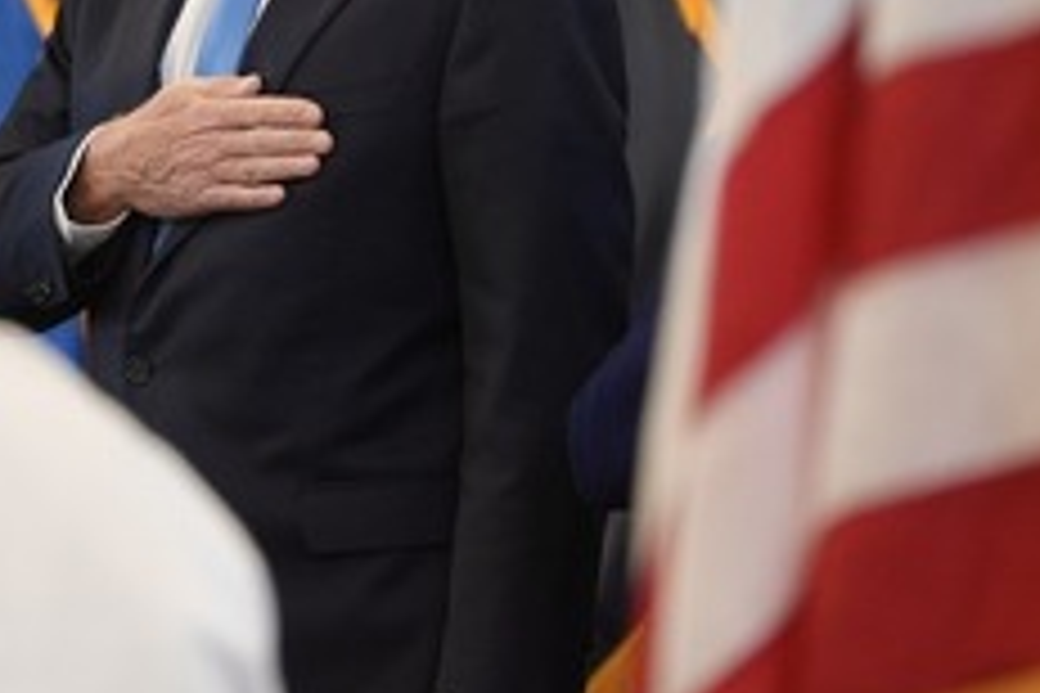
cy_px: 110
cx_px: 248
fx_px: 12283
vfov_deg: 3.2
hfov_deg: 4.8
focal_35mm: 425
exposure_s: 1/200
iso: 2000
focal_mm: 175.5
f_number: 2.8
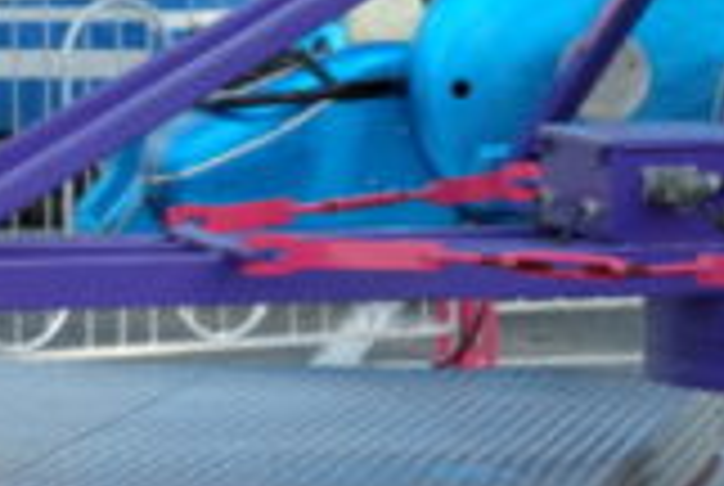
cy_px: 108
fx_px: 5903
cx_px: -405
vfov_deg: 4.7
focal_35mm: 293
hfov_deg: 6.9
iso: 200
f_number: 5
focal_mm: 50
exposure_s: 1/125
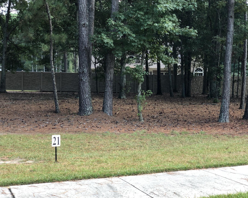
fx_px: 433
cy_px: 108
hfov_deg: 31.9
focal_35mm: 59
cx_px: 138
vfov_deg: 25.8
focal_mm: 6
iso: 25
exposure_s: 1/60
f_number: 2.4
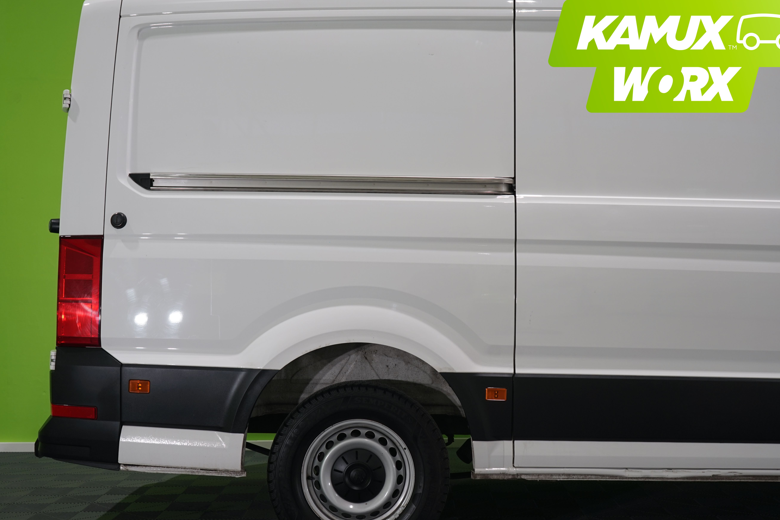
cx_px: 419
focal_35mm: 47
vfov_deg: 28.6
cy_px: 264
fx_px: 1018
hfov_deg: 41.9
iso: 250
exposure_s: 1/25
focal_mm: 41
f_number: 5.6
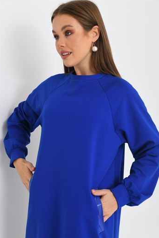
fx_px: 351
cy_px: 129
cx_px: 81
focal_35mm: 53
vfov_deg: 37.5
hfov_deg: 25.5
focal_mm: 48
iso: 100
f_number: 5.6
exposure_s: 1/125
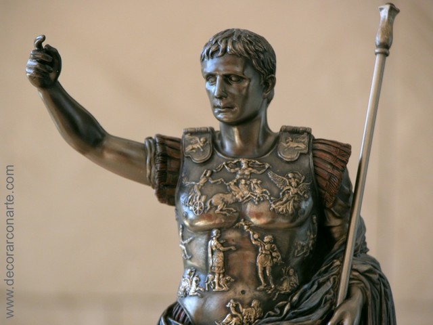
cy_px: 162
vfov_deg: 5.6
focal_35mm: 266
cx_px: 216
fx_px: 3327
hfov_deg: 7.4
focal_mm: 67.7
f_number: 4.2
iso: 100
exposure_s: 1/107
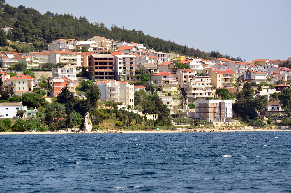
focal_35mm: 218
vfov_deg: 6.3
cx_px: 146
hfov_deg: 9.5
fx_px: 1754
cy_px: 96
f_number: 5
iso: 800
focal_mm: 145
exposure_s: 1/5000
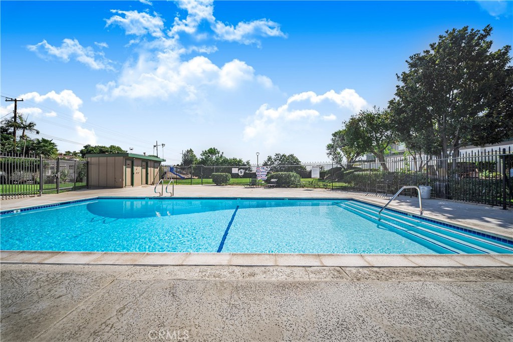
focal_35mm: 12
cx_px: 256
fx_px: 171
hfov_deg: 112.6
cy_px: 171
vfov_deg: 90.0
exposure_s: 1/500
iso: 80
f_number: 8
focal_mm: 12
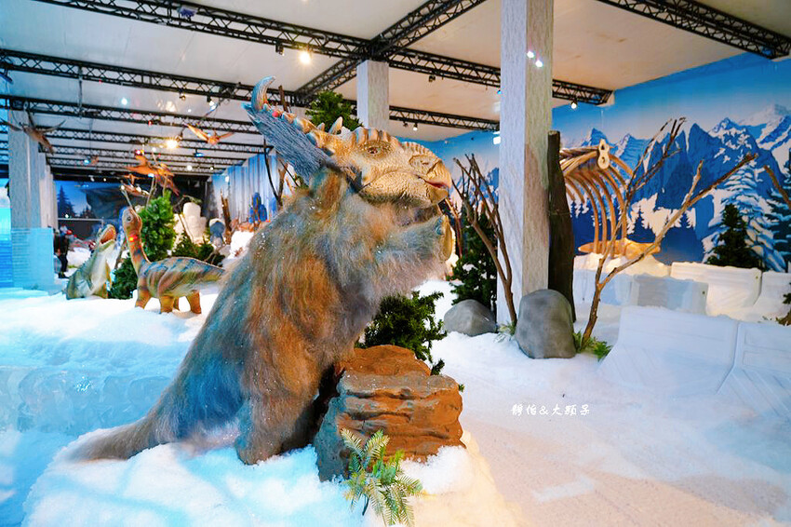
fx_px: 527
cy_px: 264
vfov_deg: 53.1
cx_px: 396
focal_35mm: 24
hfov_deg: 73.8
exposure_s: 1/30
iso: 800
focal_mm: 24
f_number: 4
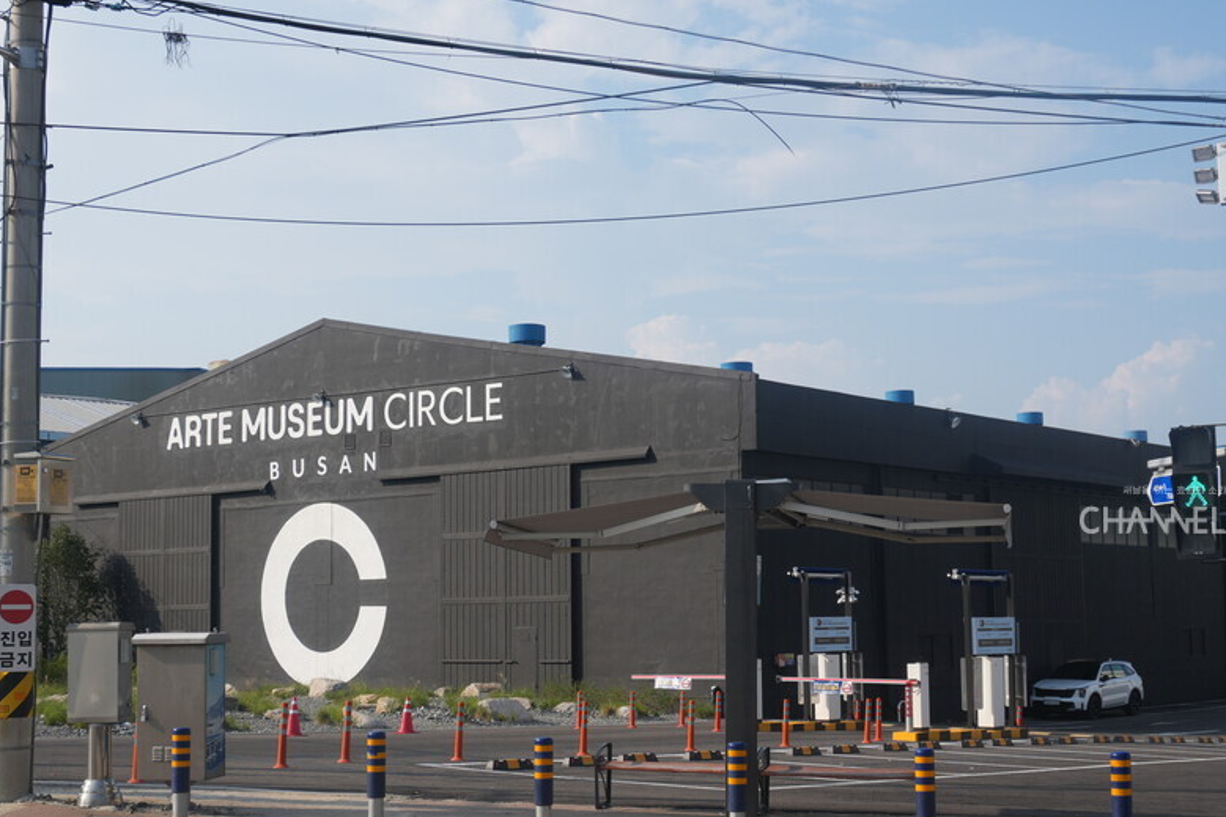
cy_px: 486
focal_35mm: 54
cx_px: 631
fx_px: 1825
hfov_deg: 37.1
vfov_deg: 25.2
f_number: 8
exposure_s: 1/320
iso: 100
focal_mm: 29
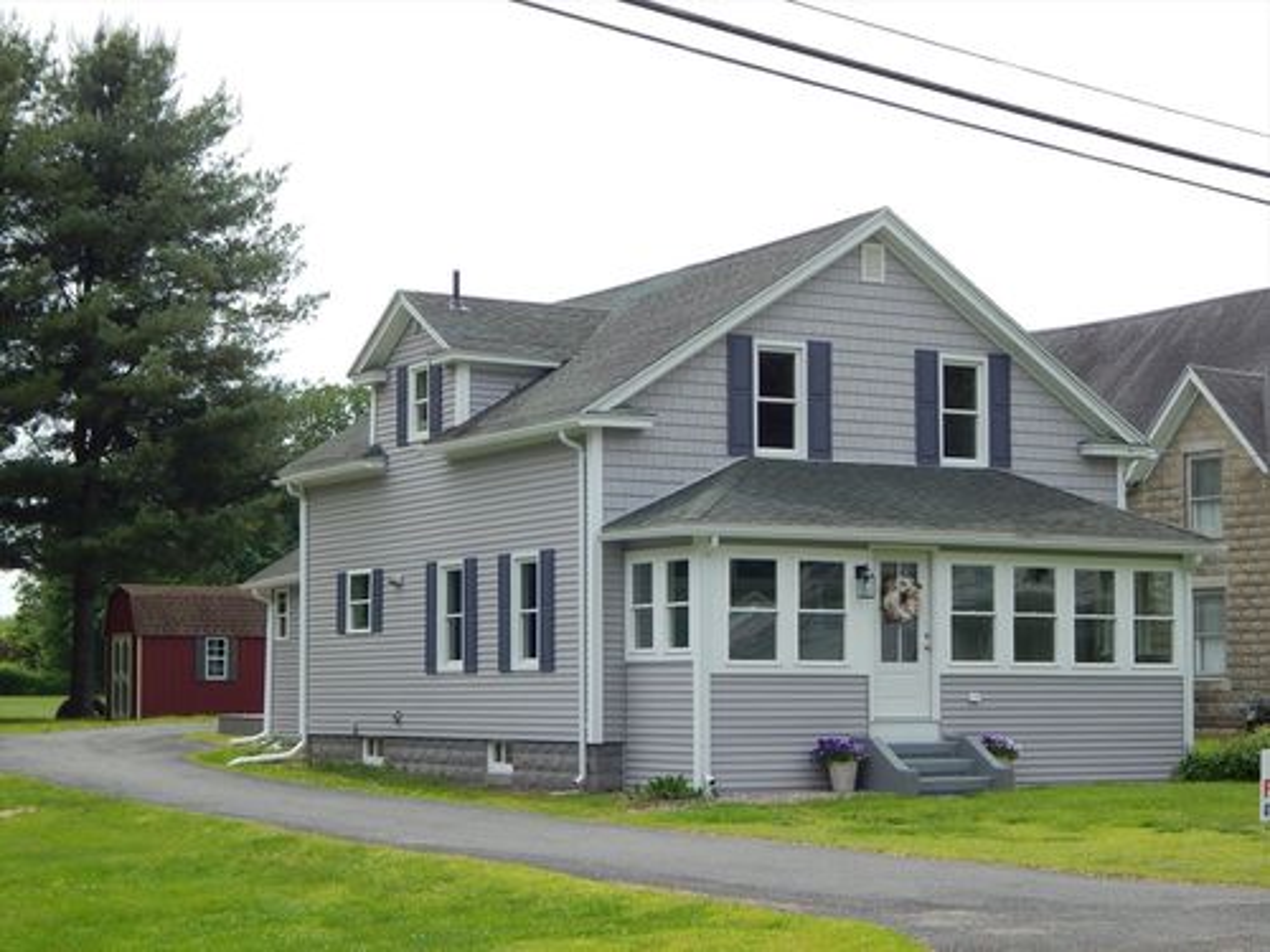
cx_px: 635
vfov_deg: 21.3
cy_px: 476
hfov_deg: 28.2
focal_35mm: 69
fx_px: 2531
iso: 125
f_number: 4.1
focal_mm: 12.3
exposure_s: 1/640
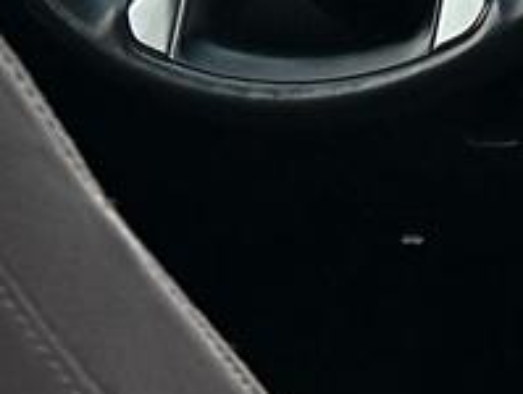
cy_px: -680
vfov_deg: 8.5
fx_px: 2331
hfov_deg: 10.6
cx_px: 1325
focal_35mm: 154
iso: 80
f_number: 1.78
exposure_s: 1/343
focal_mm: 6.86
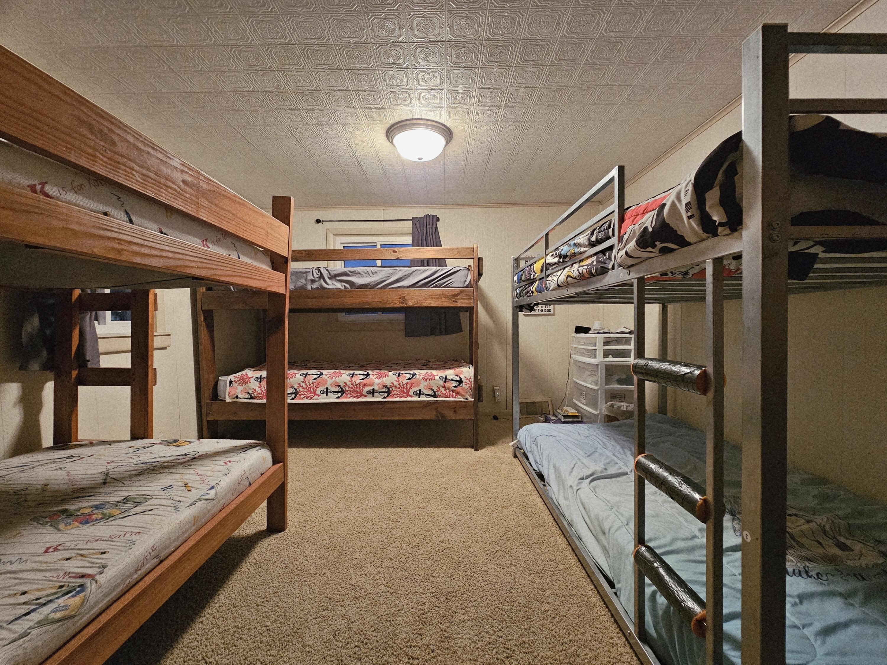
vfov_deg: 89.9
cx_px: 444
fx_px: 333
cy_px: 332
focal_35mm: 13
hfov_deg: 106.2
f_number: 2.2
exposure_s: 1/24
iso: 640
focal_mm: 2.2
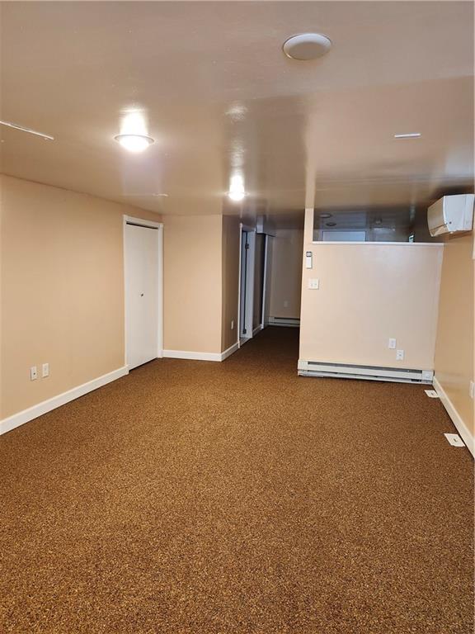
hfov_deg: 58.9
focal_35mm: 23
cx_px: 238
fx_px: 421
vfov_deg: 73.9
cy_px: 317
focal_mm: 5.54
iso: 640
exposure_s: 1/60
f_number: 1.8
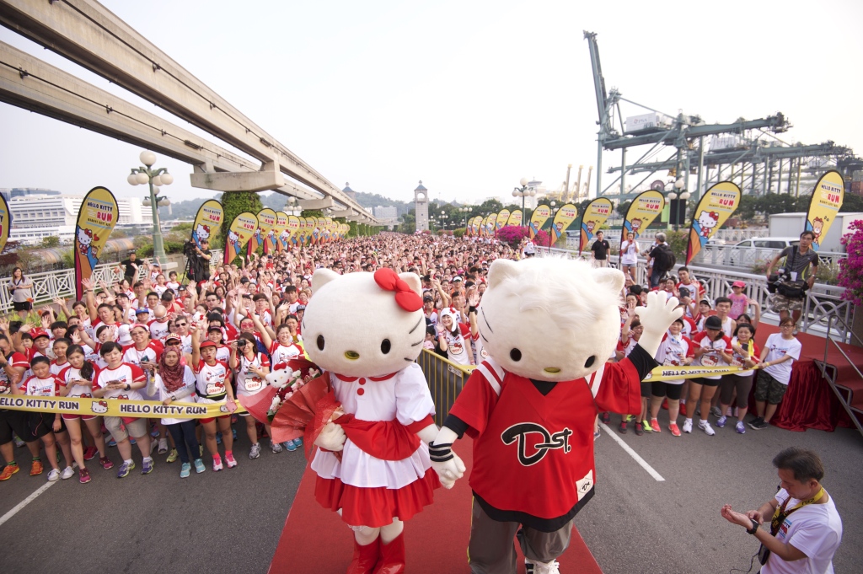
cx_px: 432
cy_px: 287
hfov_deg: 96.8
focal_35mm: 16
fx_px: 383
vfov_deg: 73.7
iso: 400
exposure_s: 1/500
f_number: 4.5
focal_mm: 16
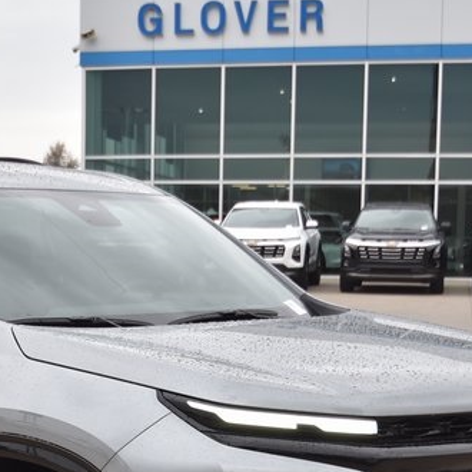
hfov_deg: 18.1
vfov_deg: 18.0
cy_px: 425
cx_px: 74
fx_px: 1466
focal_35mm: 95
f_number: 4.5
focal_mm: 24
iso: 125
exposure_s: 1/100
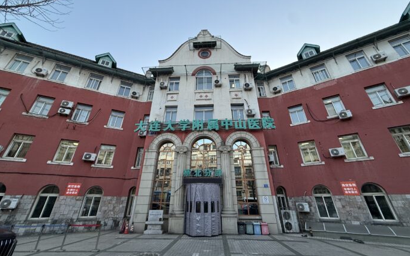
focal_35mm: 15
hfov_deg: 101.5
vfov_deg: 74.4
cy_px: 111
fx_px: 168
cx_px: 205
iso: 160
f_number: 2.2
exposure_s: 1/99
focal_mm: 2.22
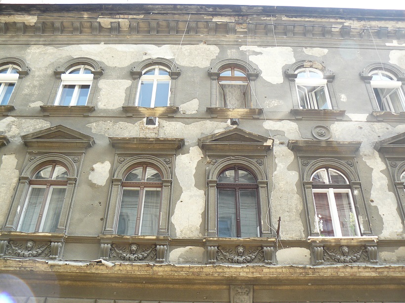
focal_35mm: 36
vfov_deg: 39.7
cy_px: 152
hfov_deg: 51.4
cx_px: 202
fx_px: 421
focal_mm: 6
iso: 125
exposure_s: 1/125
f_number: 2.8
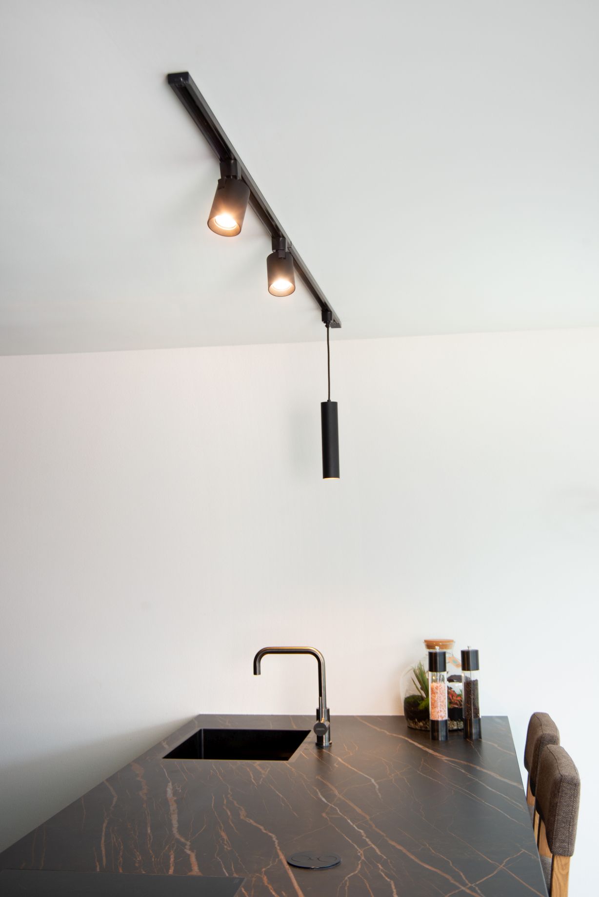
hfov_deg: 31.9
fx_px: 1047
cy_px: 448
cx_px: 300
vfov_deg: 46.4
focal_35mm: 42
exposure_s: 1/10
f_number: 6.3
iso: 200
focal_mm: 42
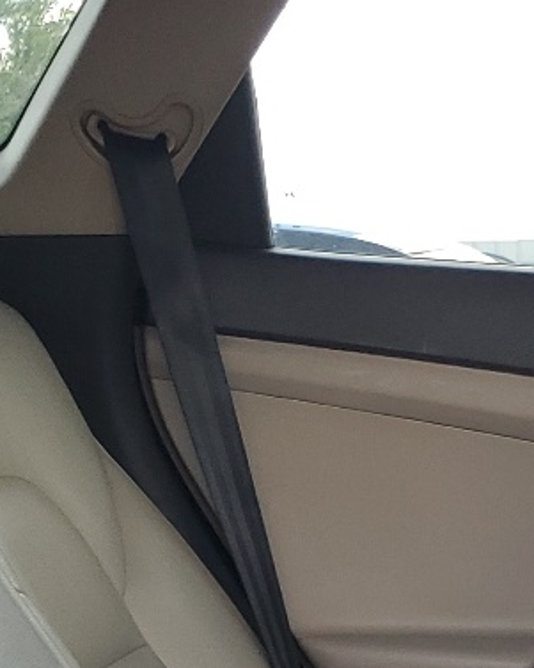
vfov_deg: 16.1
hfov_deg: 13.8
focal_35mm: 108
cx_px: 674
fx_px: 2133
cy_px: 1038
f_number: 1.5
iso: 55
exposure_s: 1/120
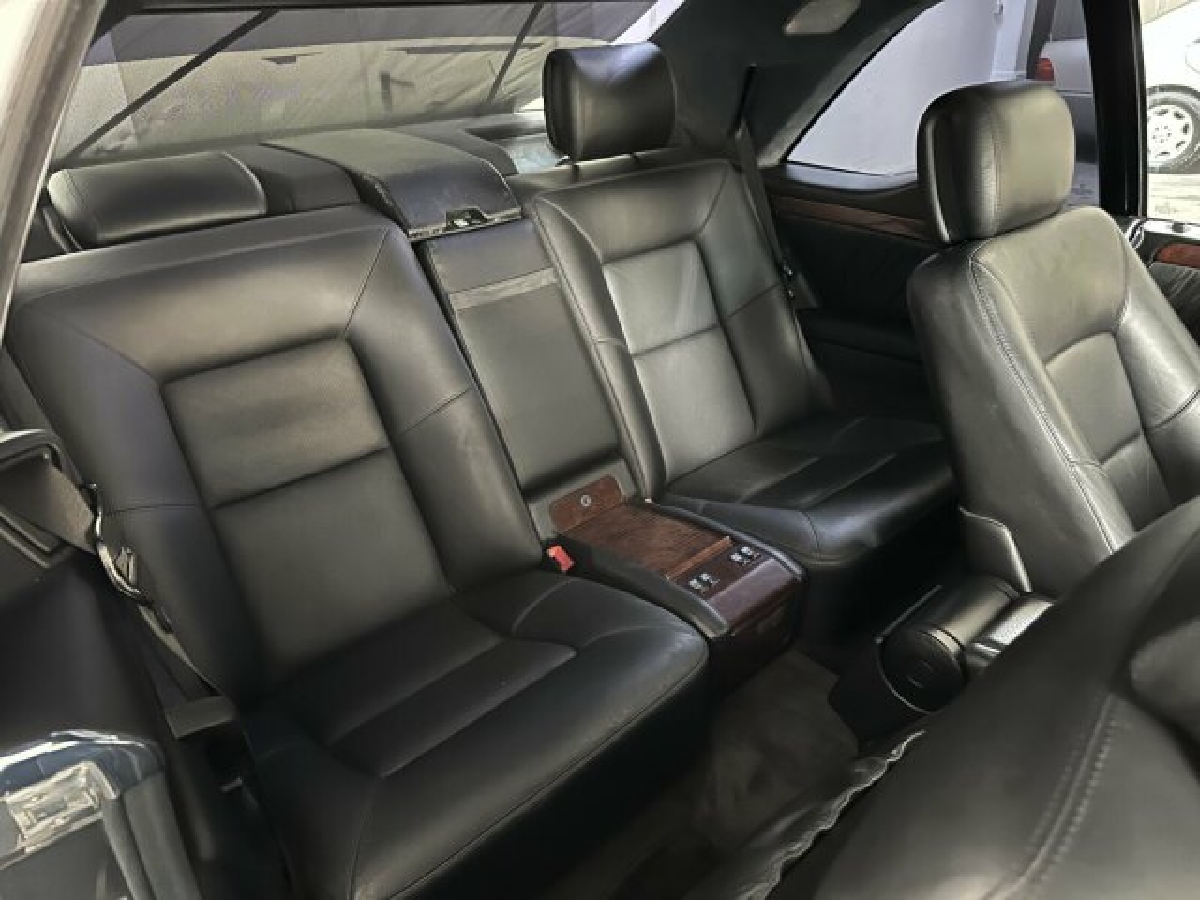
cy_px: 450
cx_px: 600
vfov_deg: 56.8
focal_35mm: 24
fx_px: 832
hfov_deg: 71.6
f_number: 1.78
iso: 1600
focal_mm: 6.86
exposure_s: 1/20
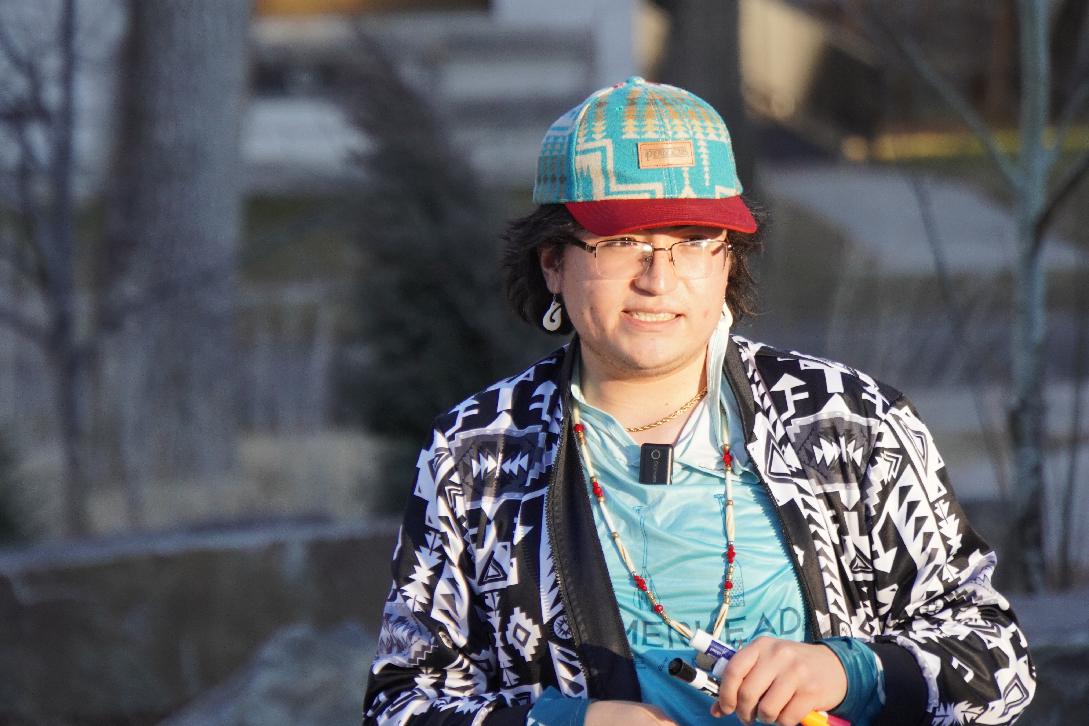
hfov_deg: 6.5
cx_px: 625
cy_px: 310
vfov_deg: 4.3
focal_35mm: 316
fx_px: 9565
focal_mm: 180.8
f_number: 6.3
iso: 640
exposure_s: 1/320
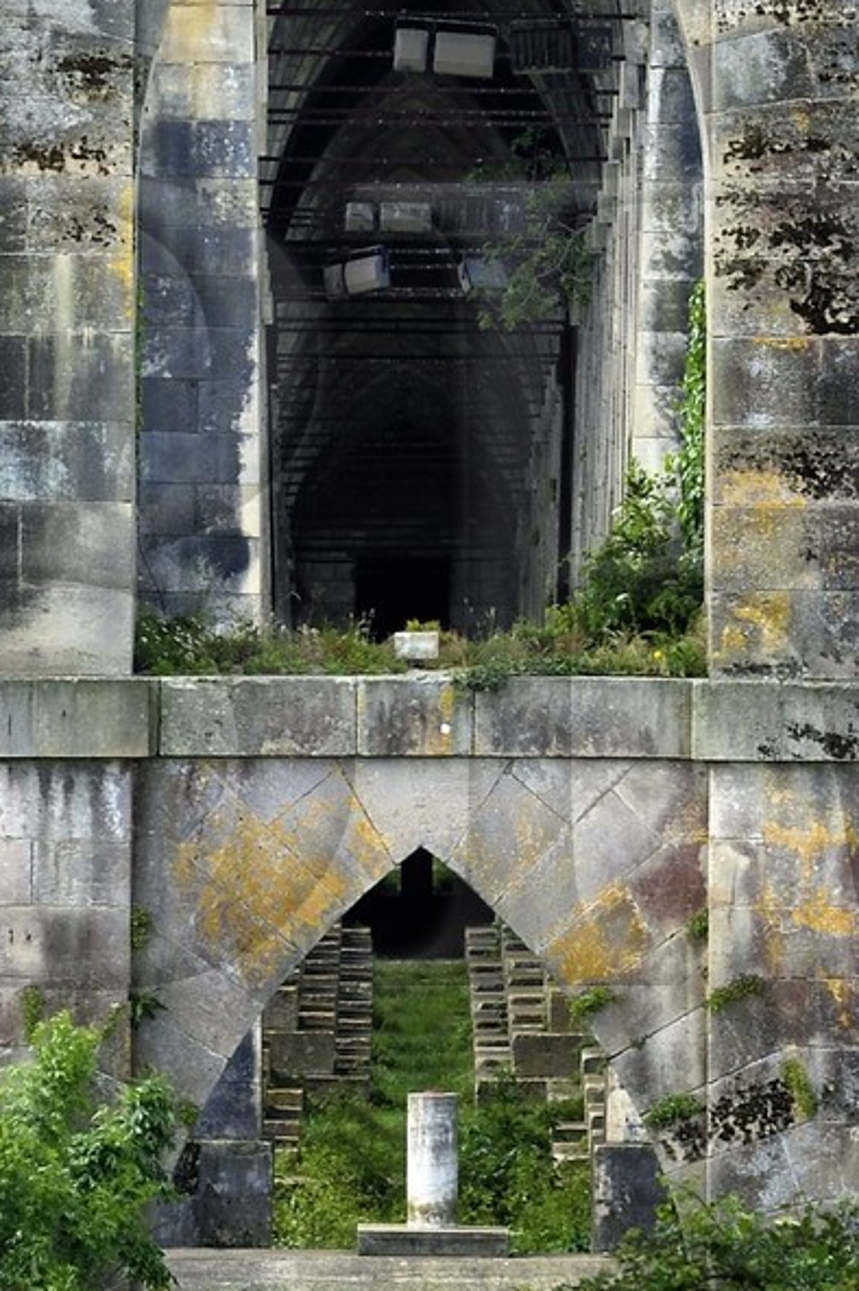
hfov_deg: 1.9
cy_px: 587
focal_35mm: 731
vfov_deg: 2.8
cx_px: 406
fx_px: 26192
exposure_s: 1/125
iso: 200
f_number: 13
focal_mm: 180
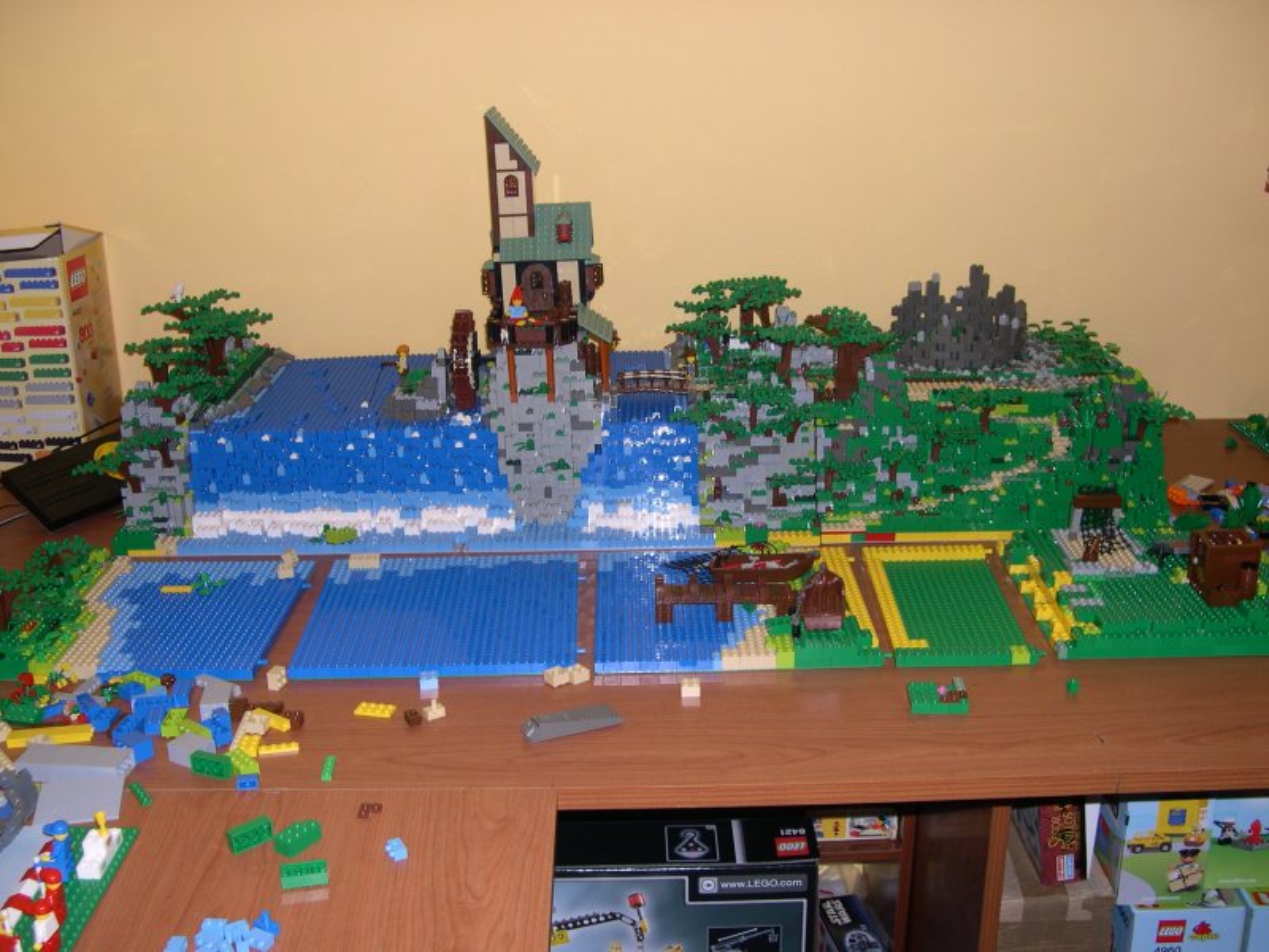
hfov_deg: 49.0
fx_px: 1393
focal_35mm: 38
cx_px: 634
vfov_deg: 37.7
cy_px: 476
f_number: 2.8
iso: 100
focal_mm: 8
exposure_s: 1/60
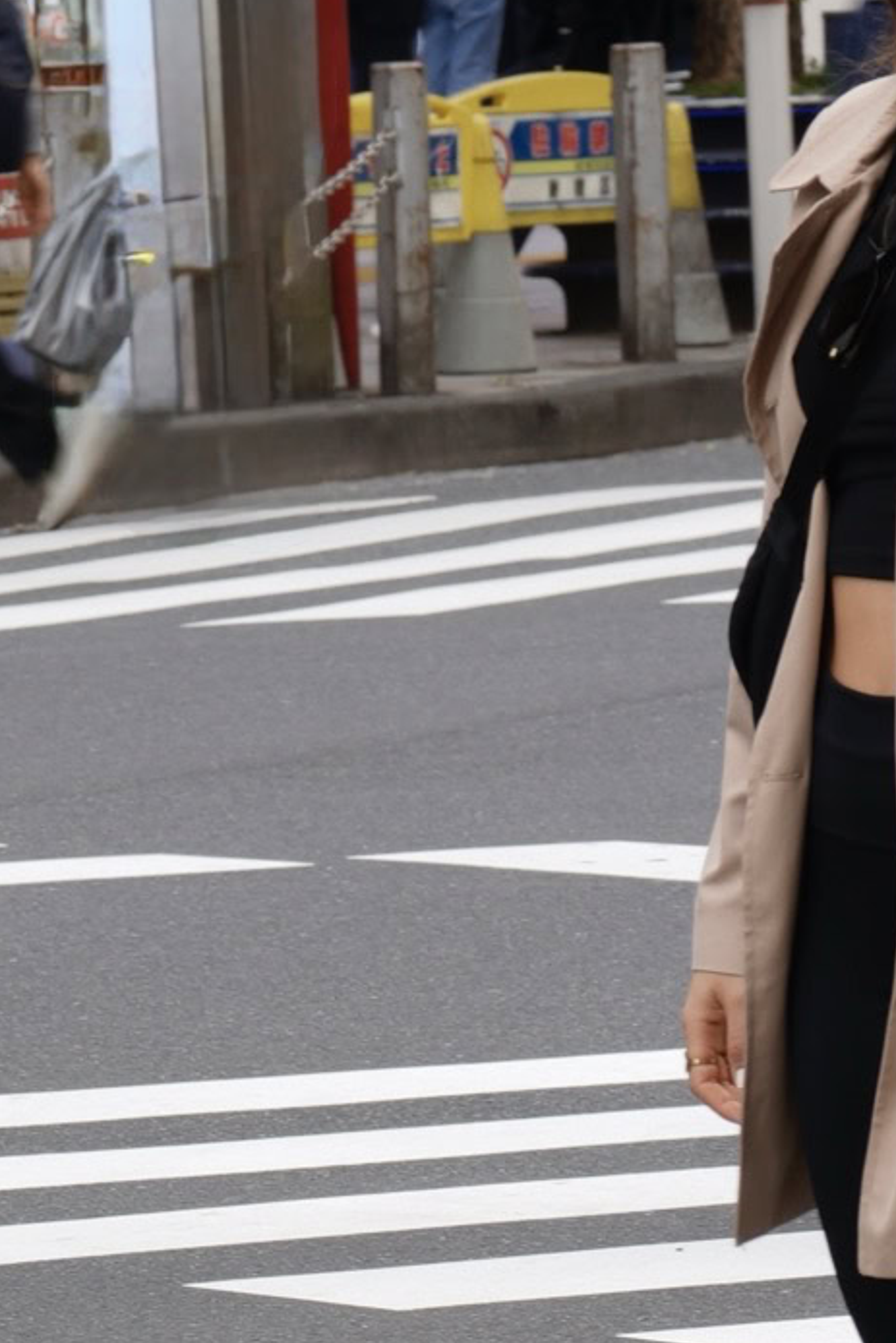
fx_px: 21715
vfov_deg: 3.5
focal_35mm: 582
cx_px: 928
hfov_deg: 2.4
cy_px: 530
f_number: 11
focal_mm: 135
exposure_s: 1/30
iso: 64
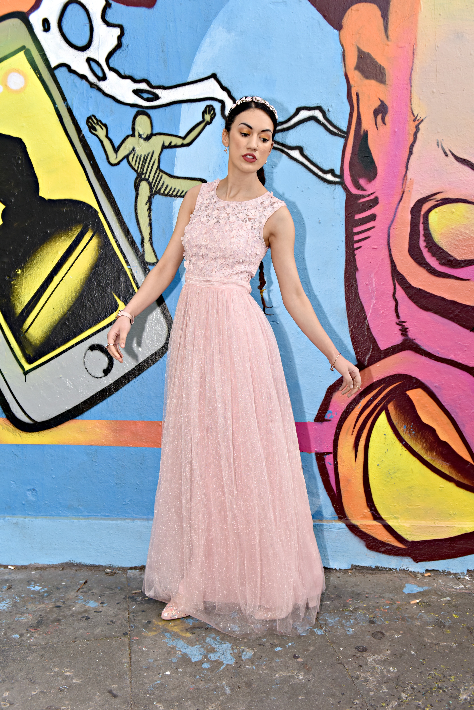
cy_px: 355
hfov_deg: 41.1
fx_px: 631
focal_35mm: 32
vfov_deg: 58.7
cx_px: 237
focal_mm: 32
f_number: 4.5
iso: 800
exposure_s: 1/400
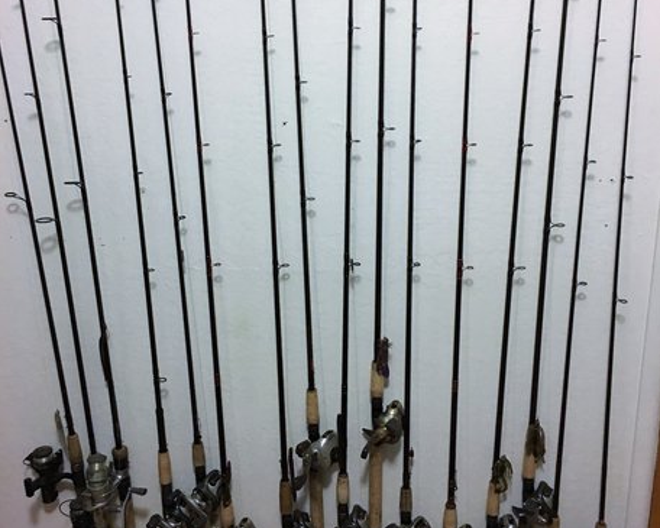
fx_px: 742
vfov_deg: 39.1
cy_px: 224
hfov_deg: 47.9
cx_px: 331
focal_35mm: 38
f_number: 2.2
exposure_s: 1/4
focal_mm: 4.15
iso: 64
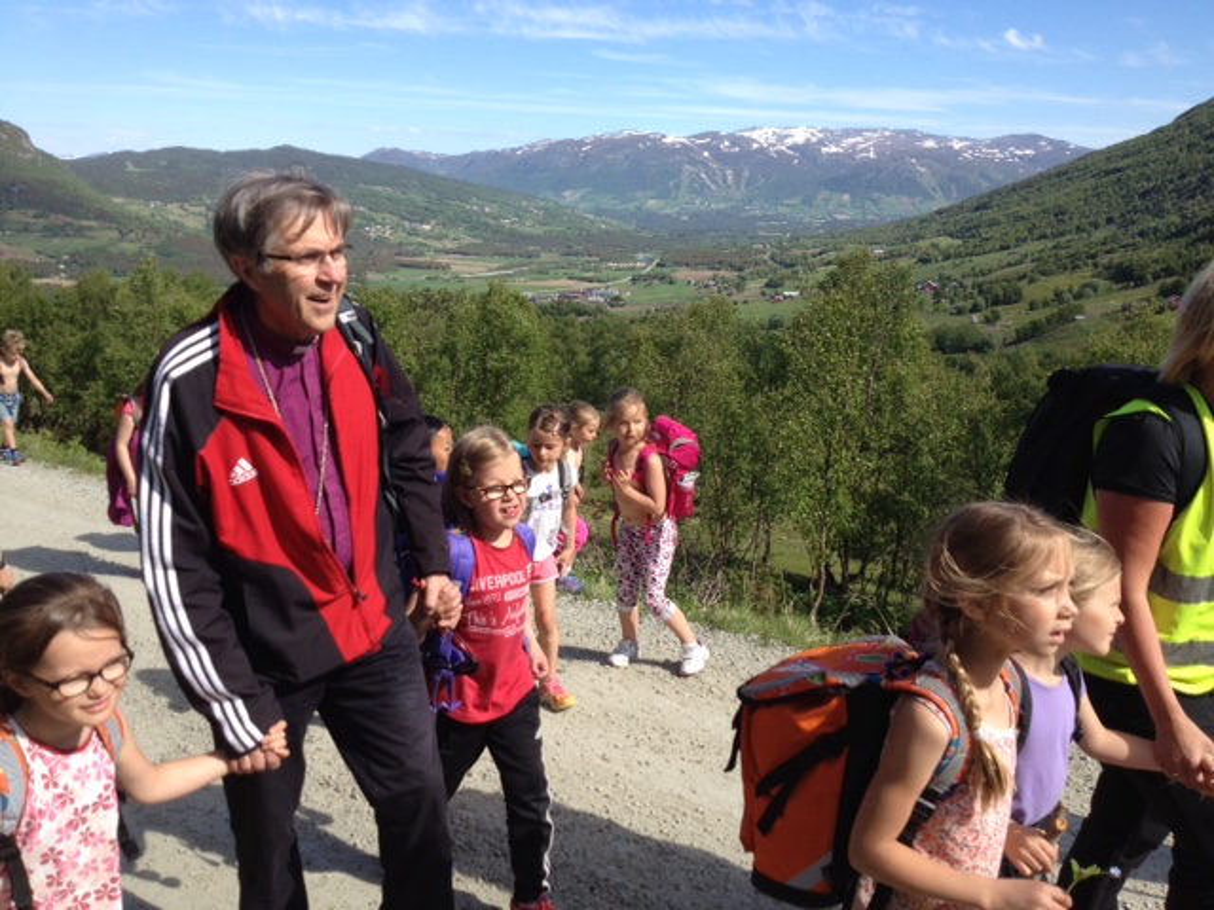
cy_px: 455
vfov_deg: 40.7
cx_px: 607
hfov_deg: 52.6
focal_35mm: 35
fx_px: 1227
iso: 50
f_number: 2.4
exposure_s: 1/1062
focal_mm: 4.28
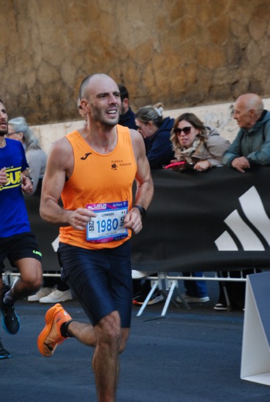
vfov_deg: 18.1
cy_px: 201
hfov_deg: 12.2
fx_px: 1259
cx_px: 135
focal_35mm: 112
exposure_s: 1/400
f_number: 5.6
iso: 1000
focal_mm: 75
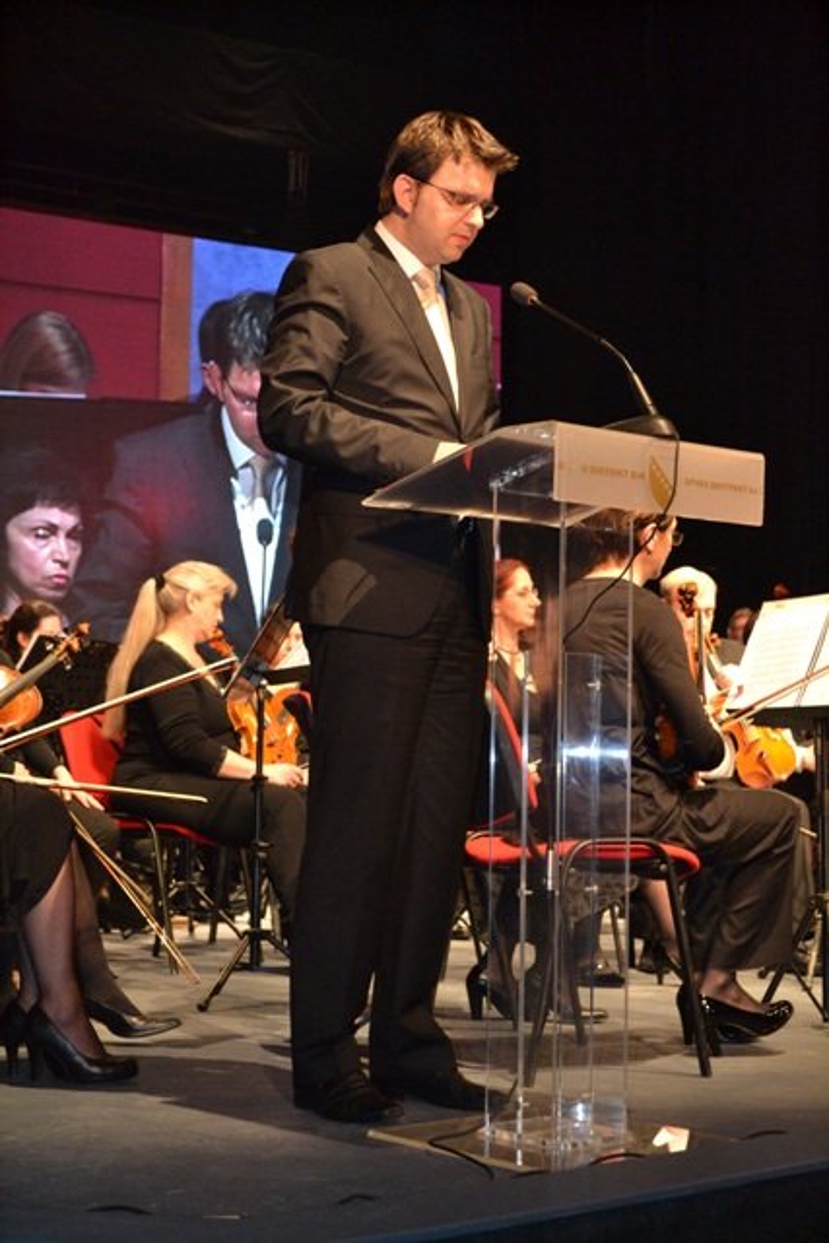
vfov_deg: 33.4
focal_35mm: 60
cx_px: 414
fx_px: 2071
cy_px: 622
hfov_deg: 22.6
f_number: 5.3
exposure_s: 1/60
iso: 3200
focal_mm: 40
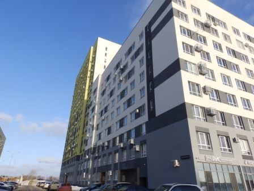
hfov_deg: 76.4
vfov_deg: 61.1
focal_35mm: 22
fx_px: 161
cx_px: 127
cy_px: 96
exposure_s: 1/400
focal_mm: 4
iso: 80
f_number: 4.5
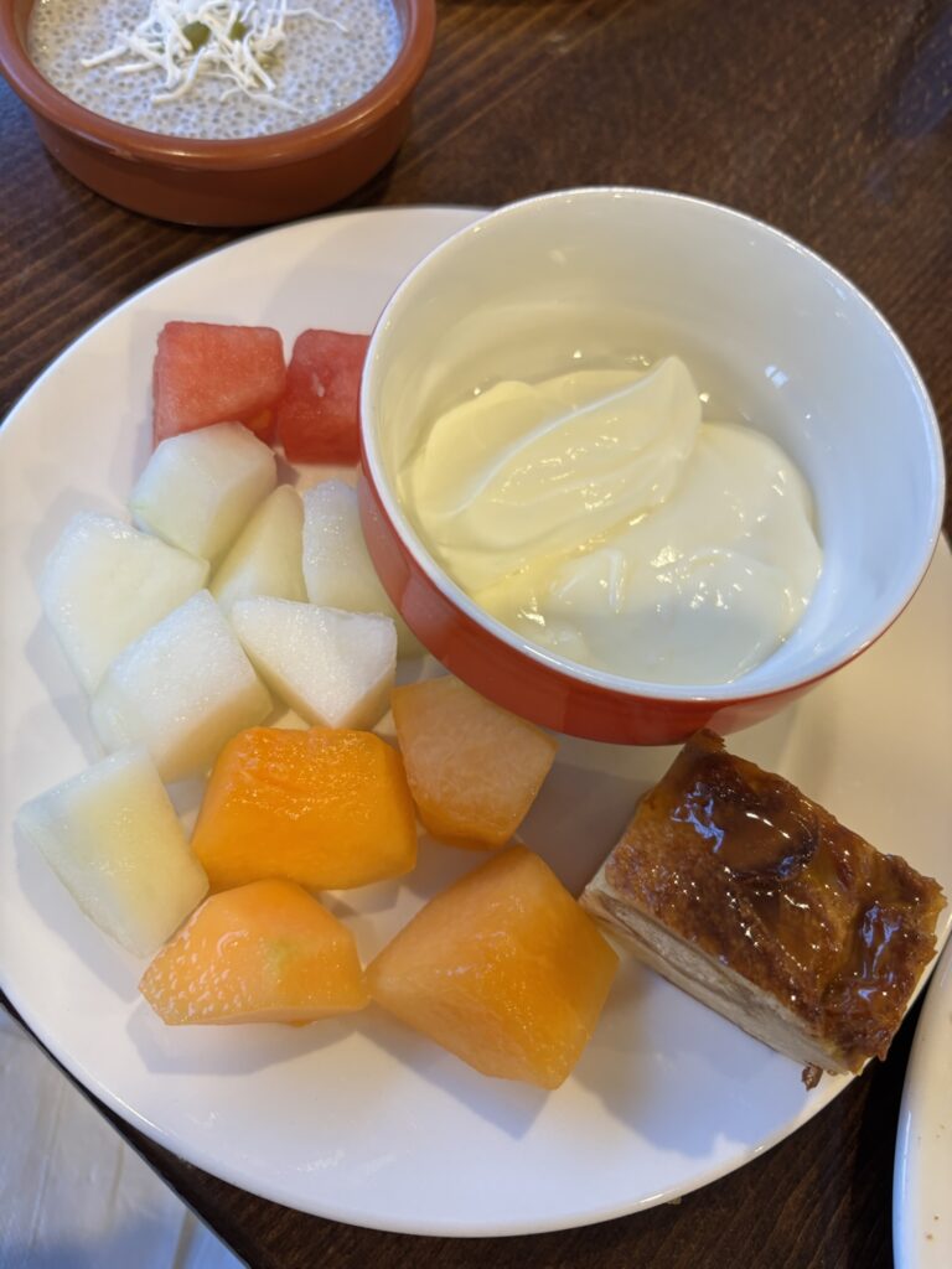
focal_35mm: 26
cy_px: 634
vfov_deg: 67.3
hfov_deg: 53.1
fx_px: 953
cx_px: 476
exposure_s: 1/50
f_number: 1.6
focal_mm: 5.96
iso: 160
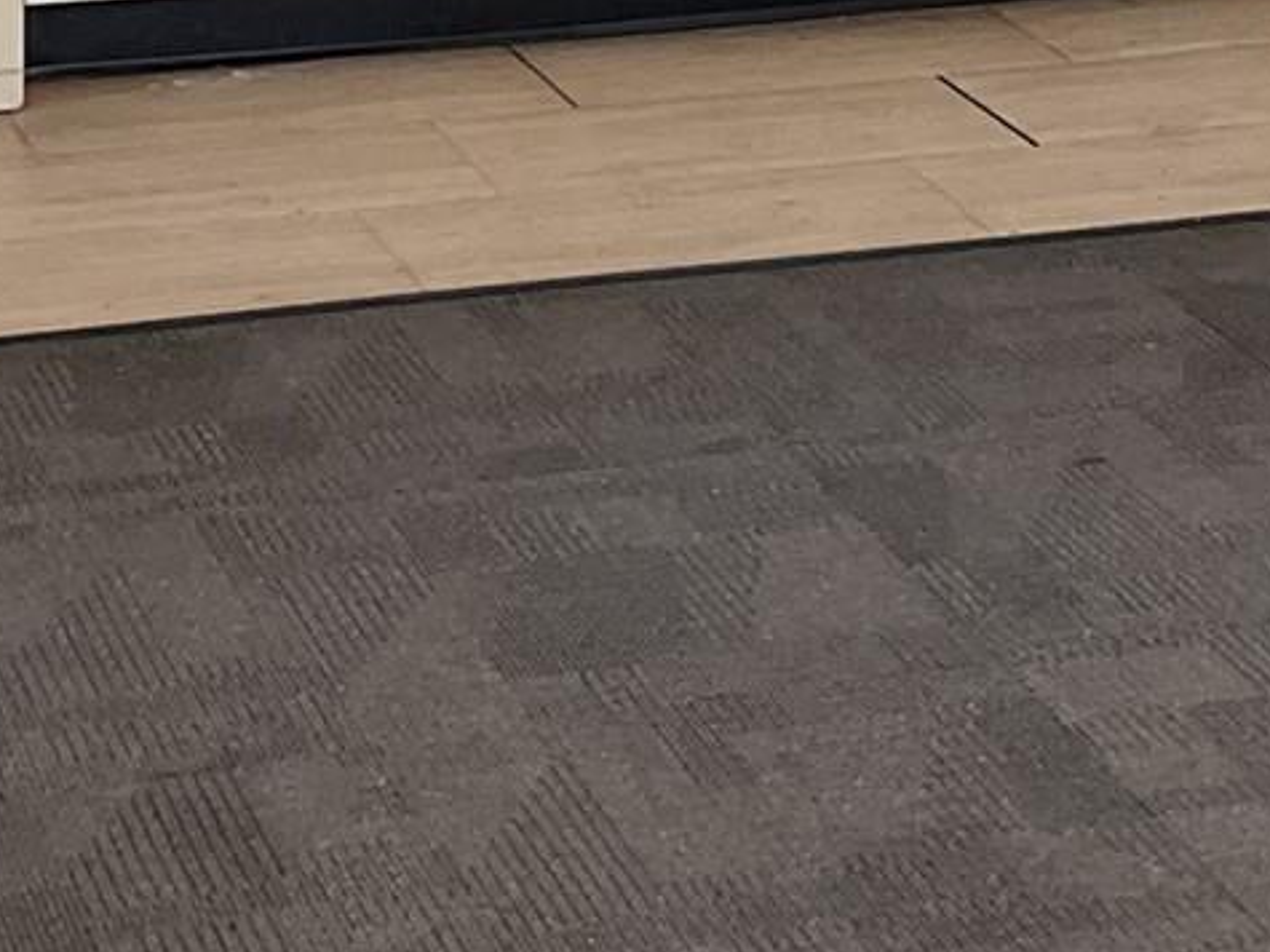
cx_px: 858
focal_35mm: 125
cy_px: -366
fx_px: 4585
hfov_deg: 15.7
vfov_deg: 11.5
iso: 40
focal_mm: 3
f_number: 1.8
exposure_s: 1/60
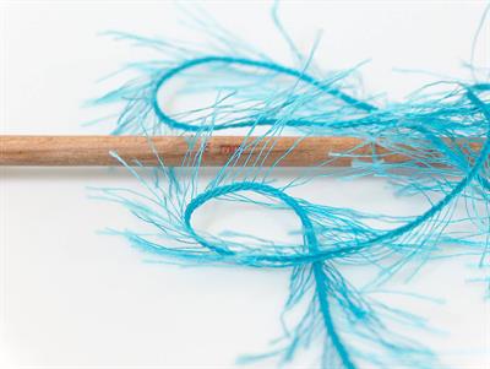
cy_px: 184
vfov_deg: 15.0
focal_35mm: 99
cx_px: 245
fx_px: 1403
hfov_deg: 19.8
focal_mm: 20.29
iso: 200
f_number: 2.9
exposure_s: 1/29.8
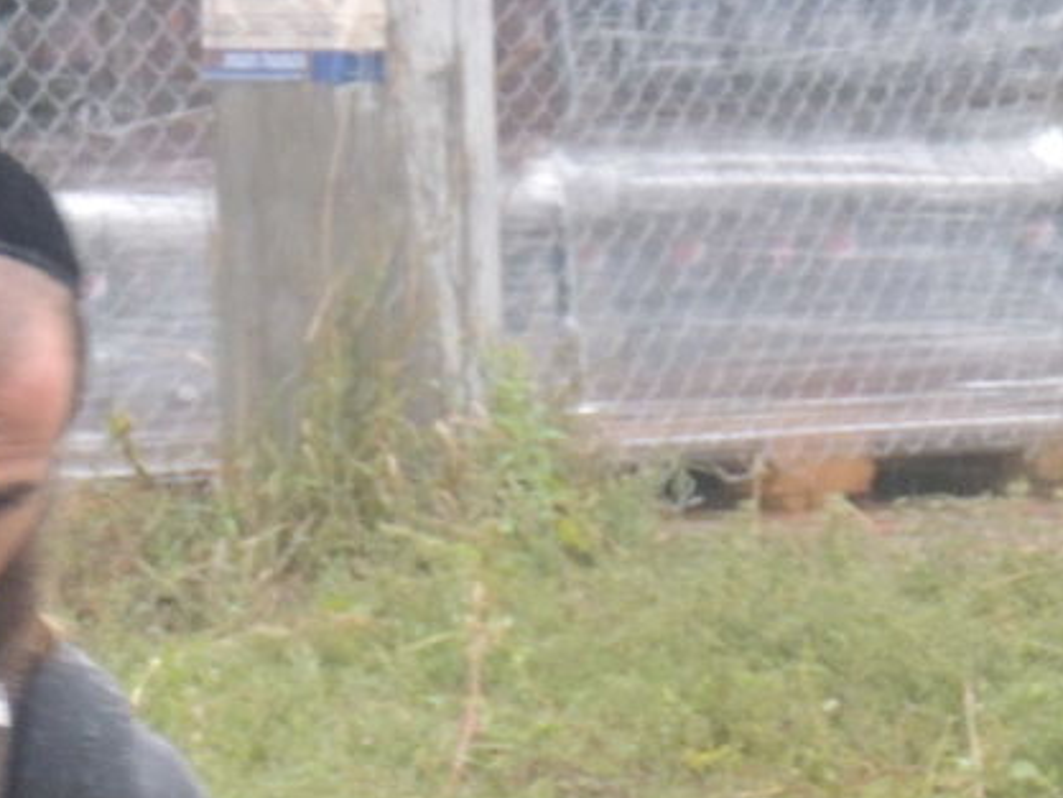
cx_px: -247
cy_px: 1226
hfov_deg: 2.4
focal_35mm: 839
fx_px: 25772
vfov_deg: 1.8
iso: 400
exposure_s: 1/100
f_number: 4.7
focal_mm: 44.5
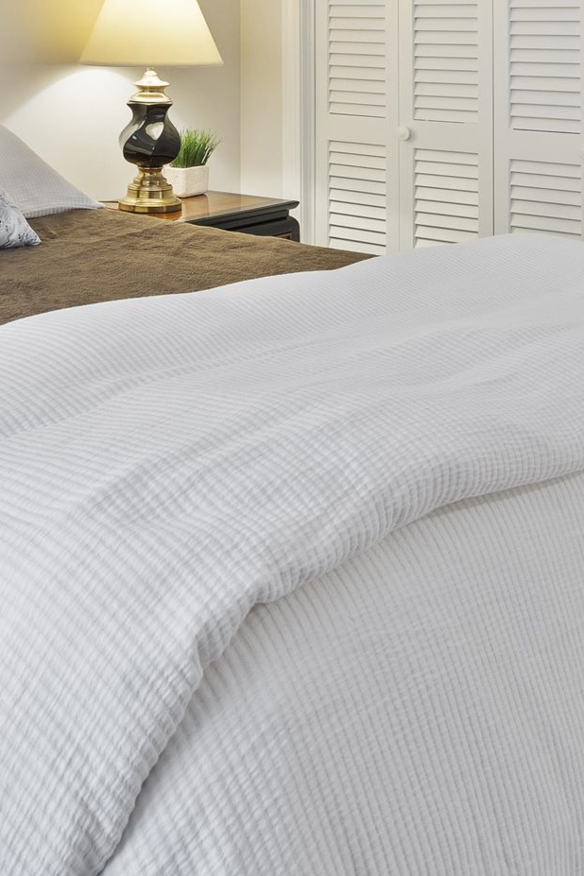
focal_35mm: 53
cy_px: 23
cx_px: 28
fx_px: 1290
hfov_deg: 24.6
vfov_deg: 34.5
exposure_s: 1/1.25
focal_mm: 16
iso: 320
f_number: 8
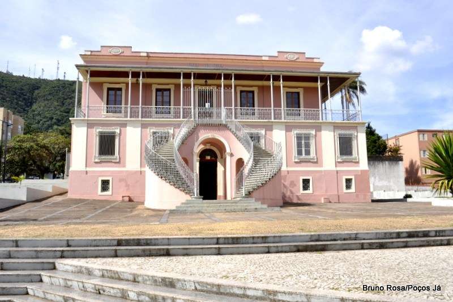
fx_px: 415
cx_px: 226
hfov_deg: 57.3
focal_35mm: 33
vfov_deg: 39.9
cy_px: 151
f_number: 14
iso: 200
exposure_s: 1/200
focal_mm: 22
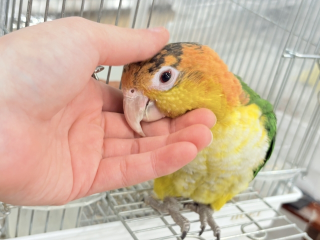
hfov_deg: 36.8
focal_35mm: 52
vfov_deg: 28.0
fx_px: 481
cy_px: 120
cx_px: 160
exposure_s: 1/50
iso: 64
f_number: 1.6
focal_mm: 5.96
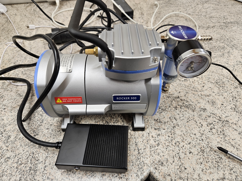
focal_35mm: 23
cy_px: 90
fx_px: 161
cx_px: 121
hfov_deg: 73.9
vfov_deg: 58.9
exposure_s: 1/100
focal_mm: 5.4
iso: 125
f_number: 1.8
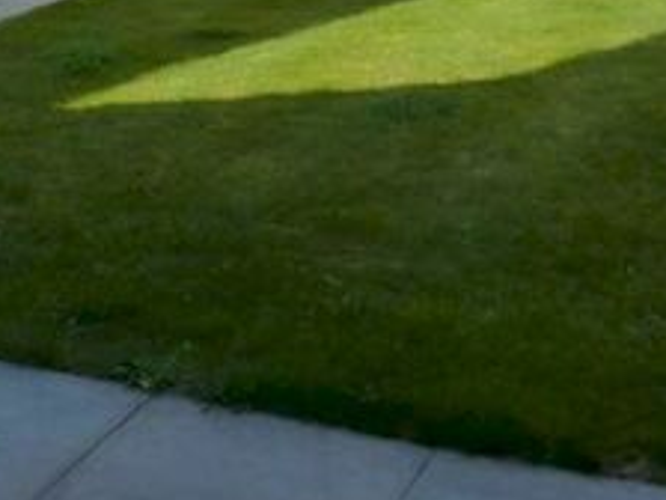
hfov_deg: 25.0
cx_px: 265
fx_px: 1501
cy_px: -118
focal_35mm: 78
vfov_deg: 17.9
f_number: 4
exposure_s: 1/800
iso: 200
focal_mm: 4.3
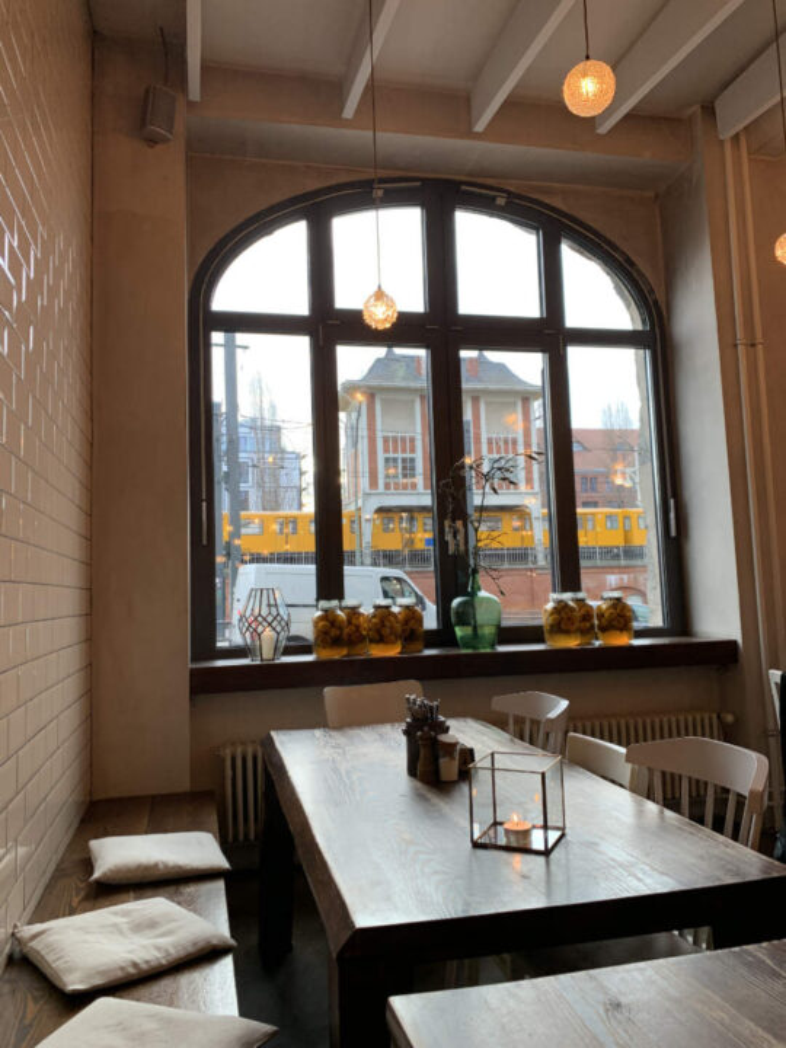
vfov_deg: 67.3
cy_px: 524
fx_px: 787
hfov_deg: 53.1
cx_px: 393
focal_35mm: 26
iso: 64
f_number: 1.8
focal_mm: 4.2
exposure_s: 1/121
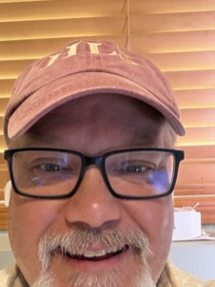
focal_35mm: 53
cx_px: 68
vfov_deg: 35.9
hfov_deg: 27.3
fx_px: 440
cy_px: 184
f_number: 1.9
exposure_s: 1/29
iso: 640
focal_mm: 2.71
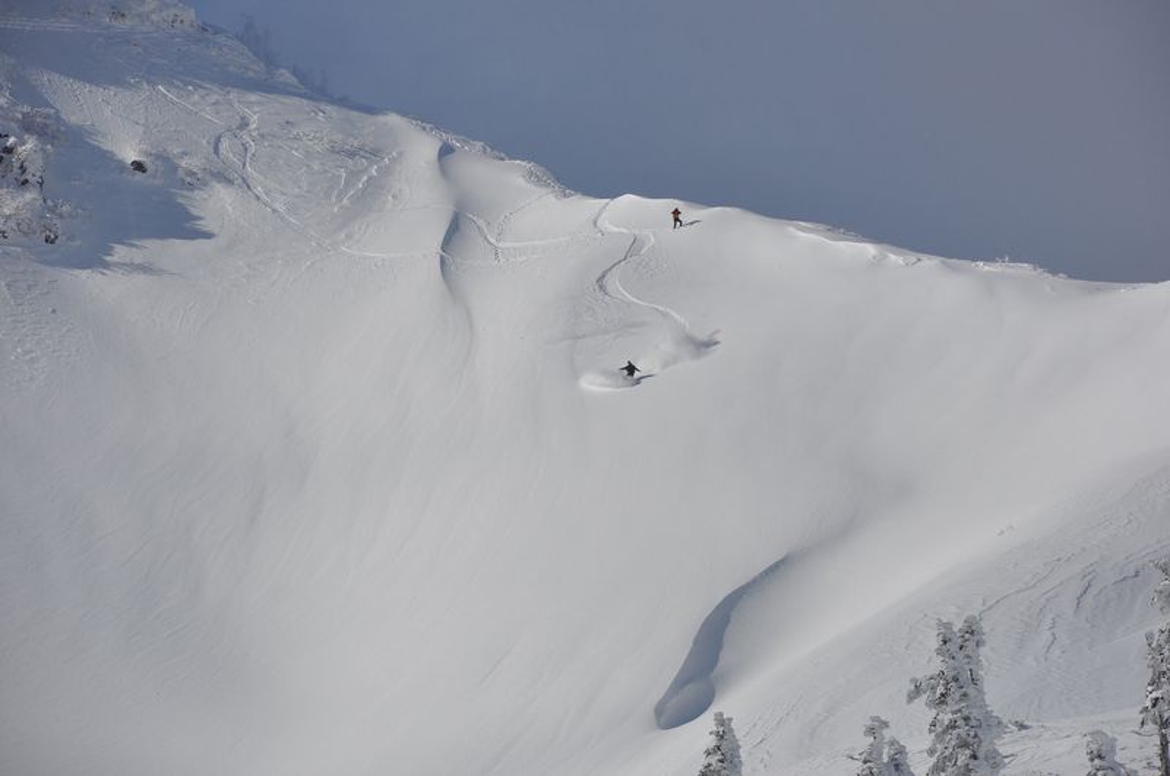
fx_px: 6572
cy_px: 388
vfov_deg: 6.8
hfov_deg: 10.2
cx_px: 585
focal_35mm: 202
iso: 200
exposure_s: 1/2000
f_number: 9
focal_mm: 135
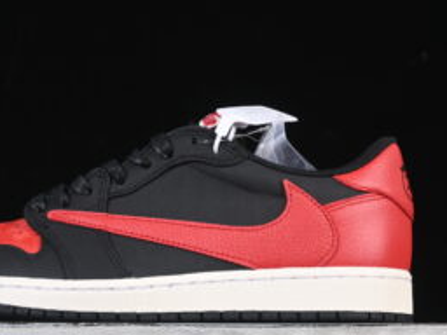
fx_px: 1562
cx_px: 162
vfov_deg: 12.2
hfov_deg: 16.3
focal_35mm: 121
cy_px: 167
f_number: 6.3
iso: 160
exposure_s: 1/60
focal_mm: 50
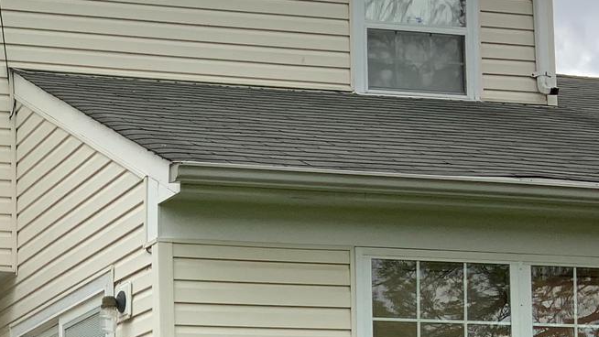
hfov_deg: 20.4
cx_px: -82
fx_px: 1573
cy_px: 467
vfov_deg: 11.8
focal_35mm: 99
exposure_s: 1/842
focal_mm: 3
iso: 16
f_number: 1.8
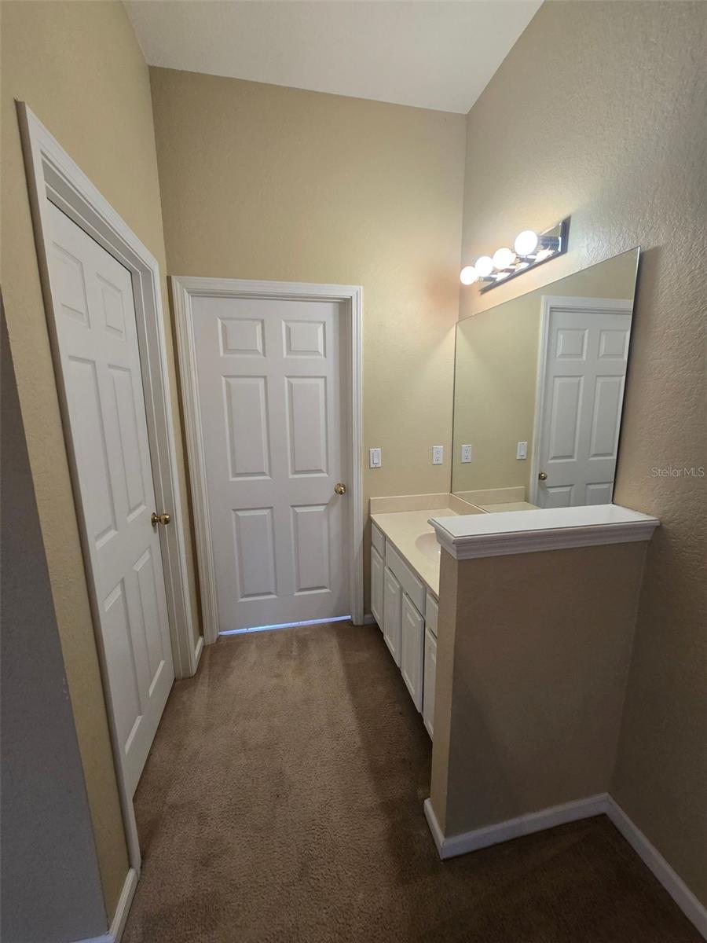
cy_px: 472
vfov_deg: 106.2
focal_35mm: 13
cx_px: 354
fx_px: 354
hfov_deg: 89.9
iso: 160
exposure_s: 1/60
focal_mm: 2.2
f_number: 2.2
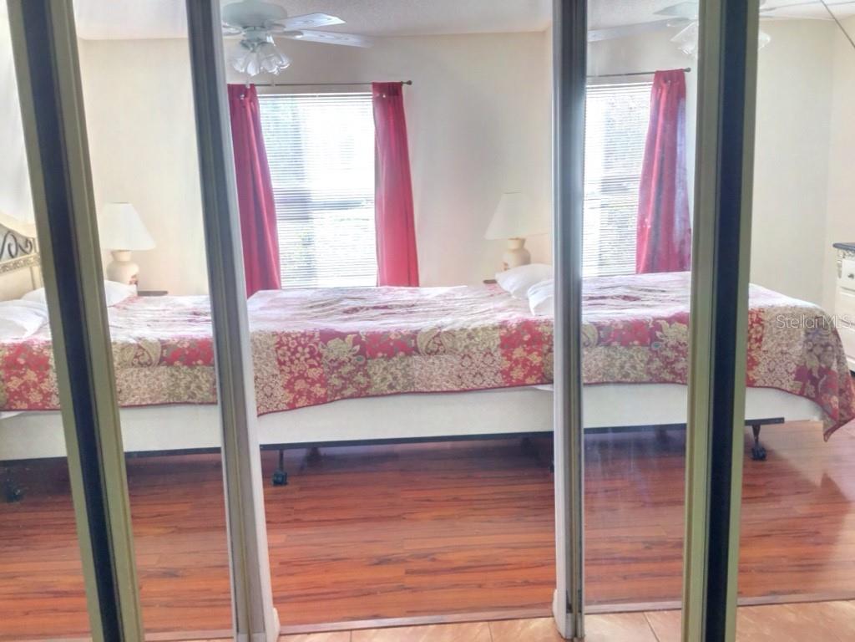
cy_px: 321
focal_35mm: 31
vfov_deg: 45.4
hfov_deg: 58.4
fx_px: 766
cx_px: 428
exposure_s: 1/30
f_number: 2.4
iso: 125
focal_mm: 3.3
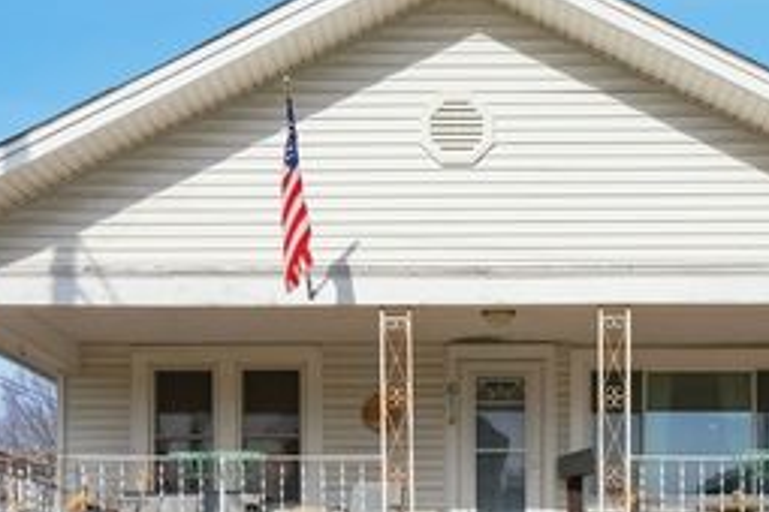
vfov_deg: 28.4
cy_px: 346
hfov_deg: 41.7
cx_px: 473
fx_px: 1004
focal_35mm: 47
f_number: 4
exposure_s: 1/4000
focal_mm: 16
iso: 100
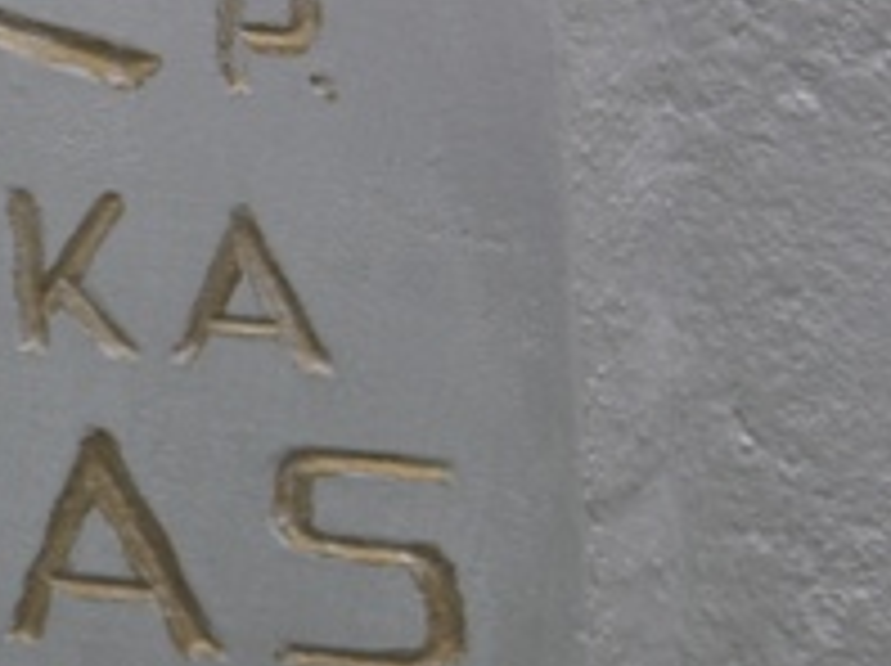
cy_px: 288
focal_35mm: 257
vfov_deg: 5.8
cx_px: -279
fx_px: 6596
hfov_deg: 7.6
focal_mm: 55
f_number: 10
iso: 200
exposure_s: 1/50
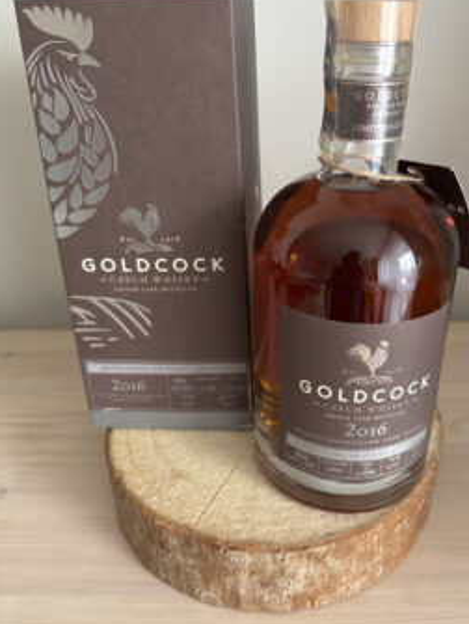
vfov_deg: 58.0
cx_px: 272
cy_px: 261
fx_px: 559
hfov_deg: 45.4
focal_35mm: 31
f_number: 1.6
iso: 500
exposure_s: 1/60
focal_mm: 5.96
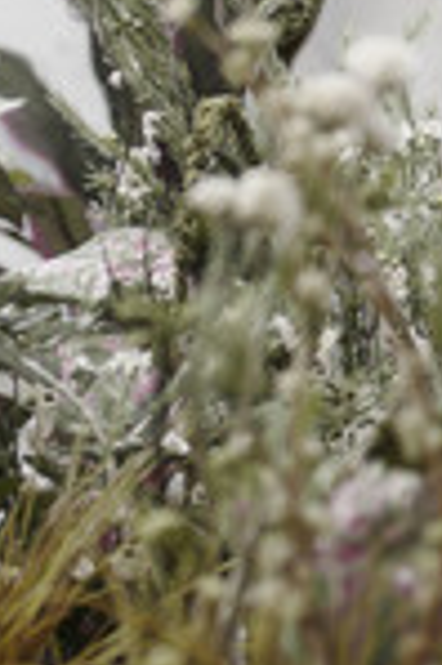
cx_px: 1284
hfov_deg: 2.4
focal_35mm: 571
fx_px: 10540
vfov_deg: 3.6
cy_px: -411
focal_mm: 85
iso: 64
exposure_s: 1/200
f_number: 2.8
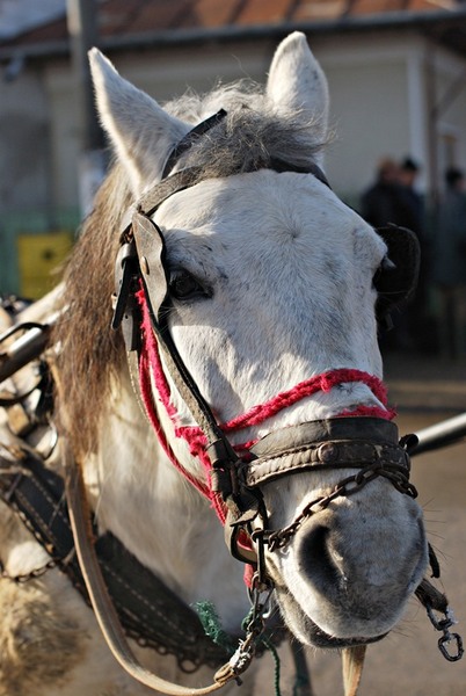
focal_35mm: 75
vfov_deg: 27.0
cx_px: 233
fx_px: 1451
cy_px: 348
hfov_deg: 18.2
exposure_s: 1/1600
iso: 200
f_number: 3.5
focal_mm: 50
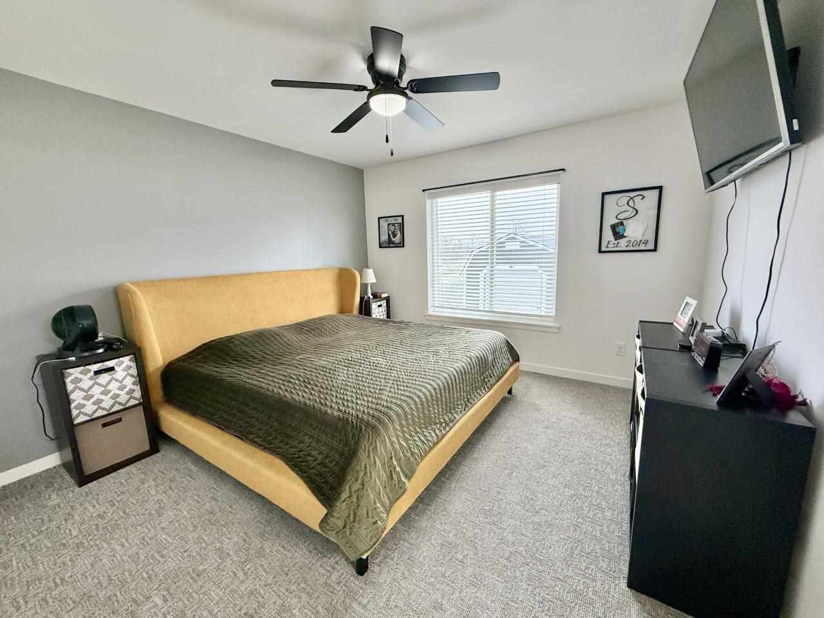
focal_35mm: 14
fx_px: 333
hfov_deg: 102.1
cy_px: 309
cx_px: 412
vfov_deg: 85.7
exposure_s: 1/120
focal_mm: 2.22
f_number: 2.2
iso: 125
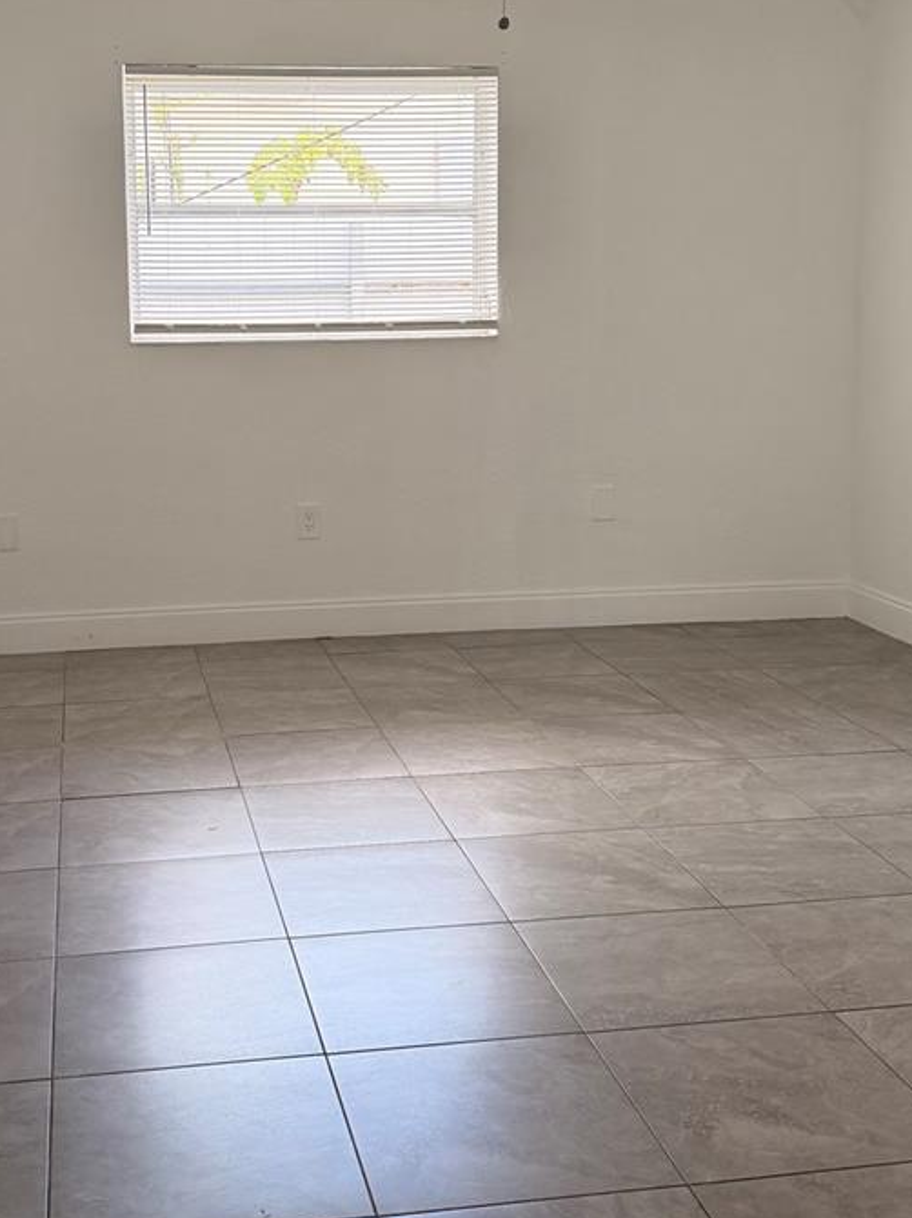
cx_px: 316
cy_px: 440
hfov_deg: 33.3
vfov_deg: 43.4
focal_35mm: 43
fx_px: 1511
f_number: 1.78
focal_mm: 6.76
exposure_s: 1/222
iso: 160
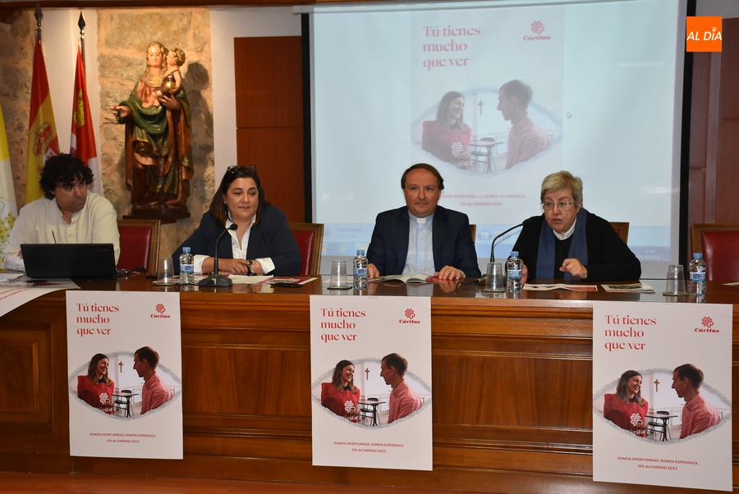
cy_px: 247
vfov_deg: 25.8
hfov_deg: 37.8
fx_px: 1079
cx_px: 370
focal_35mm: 52
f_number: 5
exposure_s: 1/100
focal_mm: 35
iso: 800
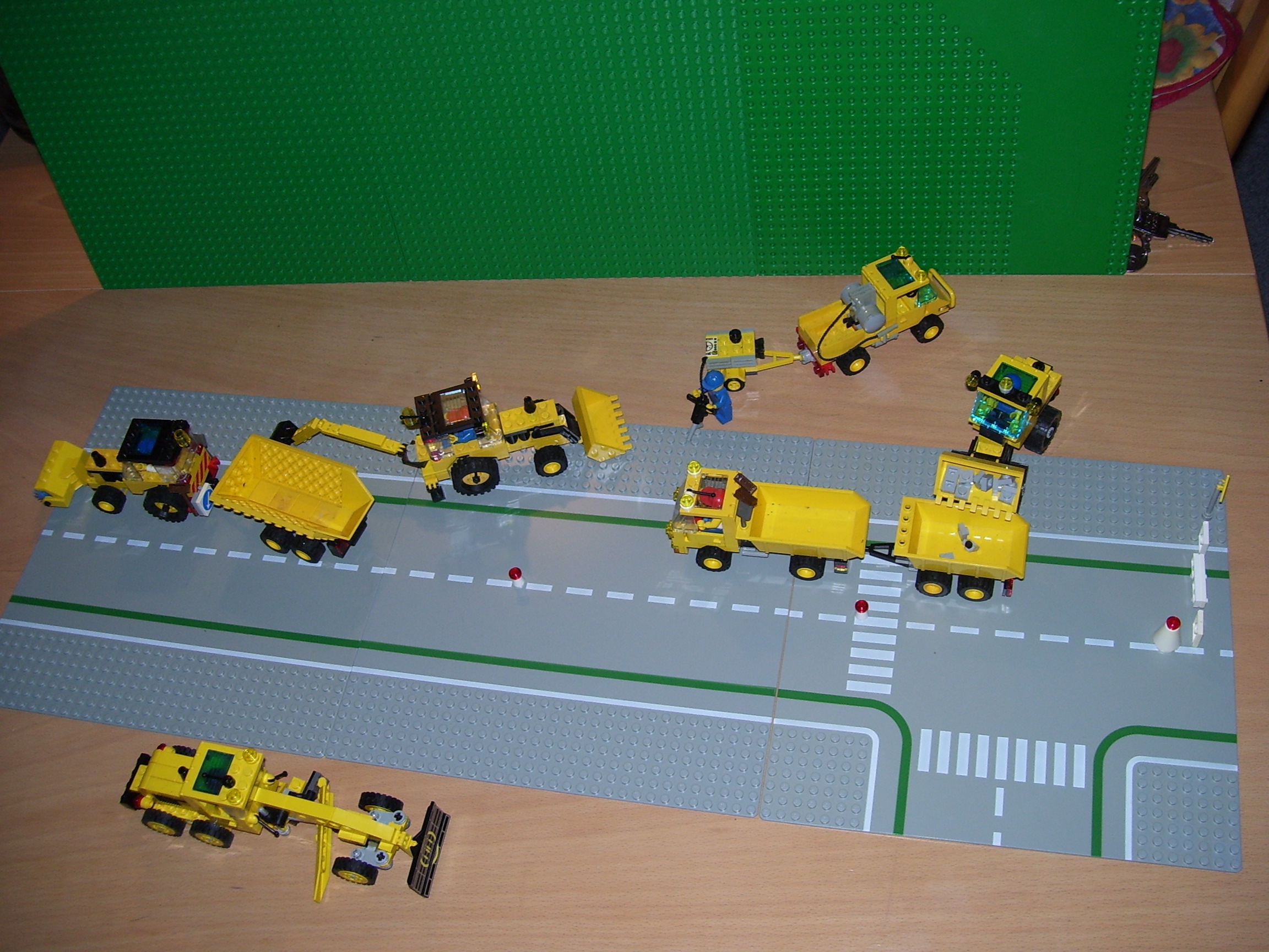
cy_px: 476
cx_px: 634
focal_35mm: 36
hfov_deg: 51.4
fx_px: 1320
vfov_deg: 39.7
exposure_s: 1/60
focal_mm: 6
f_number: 2.7
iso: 80
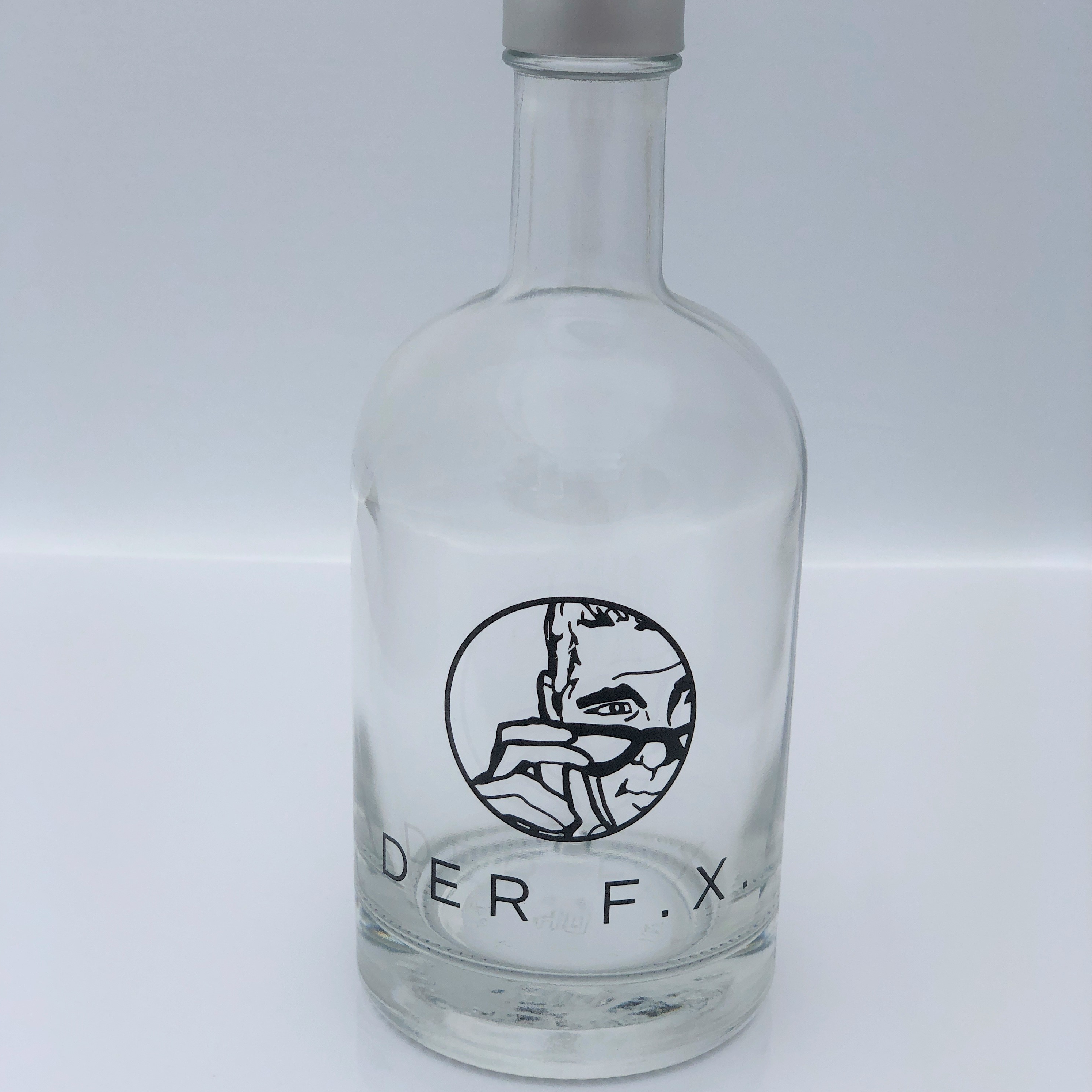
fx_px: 2213
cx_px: 542
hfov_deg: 27.7
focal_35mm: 62
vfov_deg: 27.7
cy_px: 575
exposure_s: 1/1372
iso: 16
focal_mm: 6
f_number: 2.4
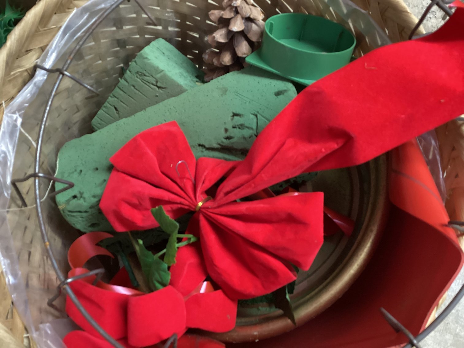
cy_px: 174
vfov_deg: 45.4
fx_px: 416
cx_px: 232
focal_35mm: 31
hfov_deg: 58.3
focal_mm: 3.3
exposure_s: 1/30
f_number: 2.4
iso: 400
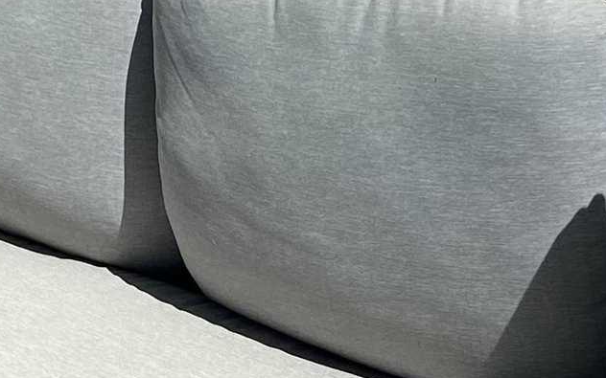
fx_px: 2213
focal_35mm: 134
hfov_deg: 15.5
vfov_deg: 9.6
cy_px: 497
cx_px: 157
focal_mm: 4.25
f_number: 1.8
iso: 32
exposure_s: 1/3984
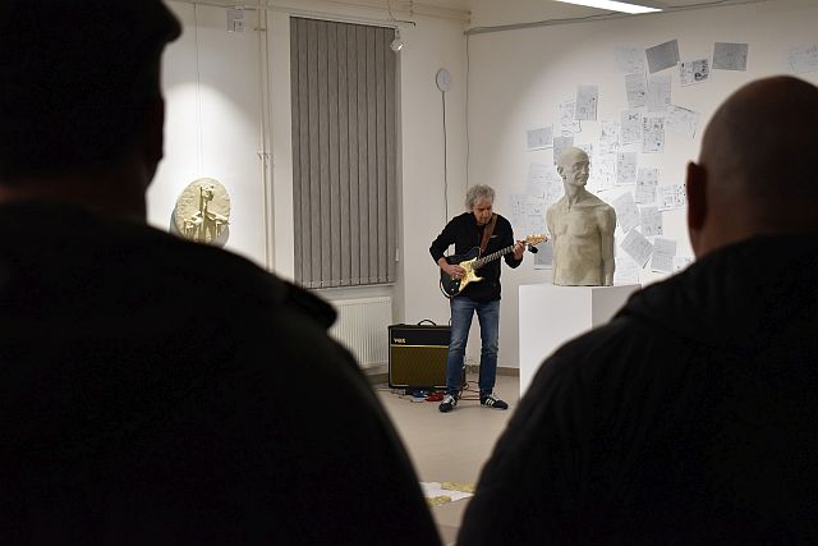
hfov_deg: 33.4
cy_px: 273
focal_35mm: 60
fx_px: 1364
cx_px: 409
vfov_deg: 22.6
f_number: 4.8
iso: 1100
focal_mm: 40
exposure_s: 1/125
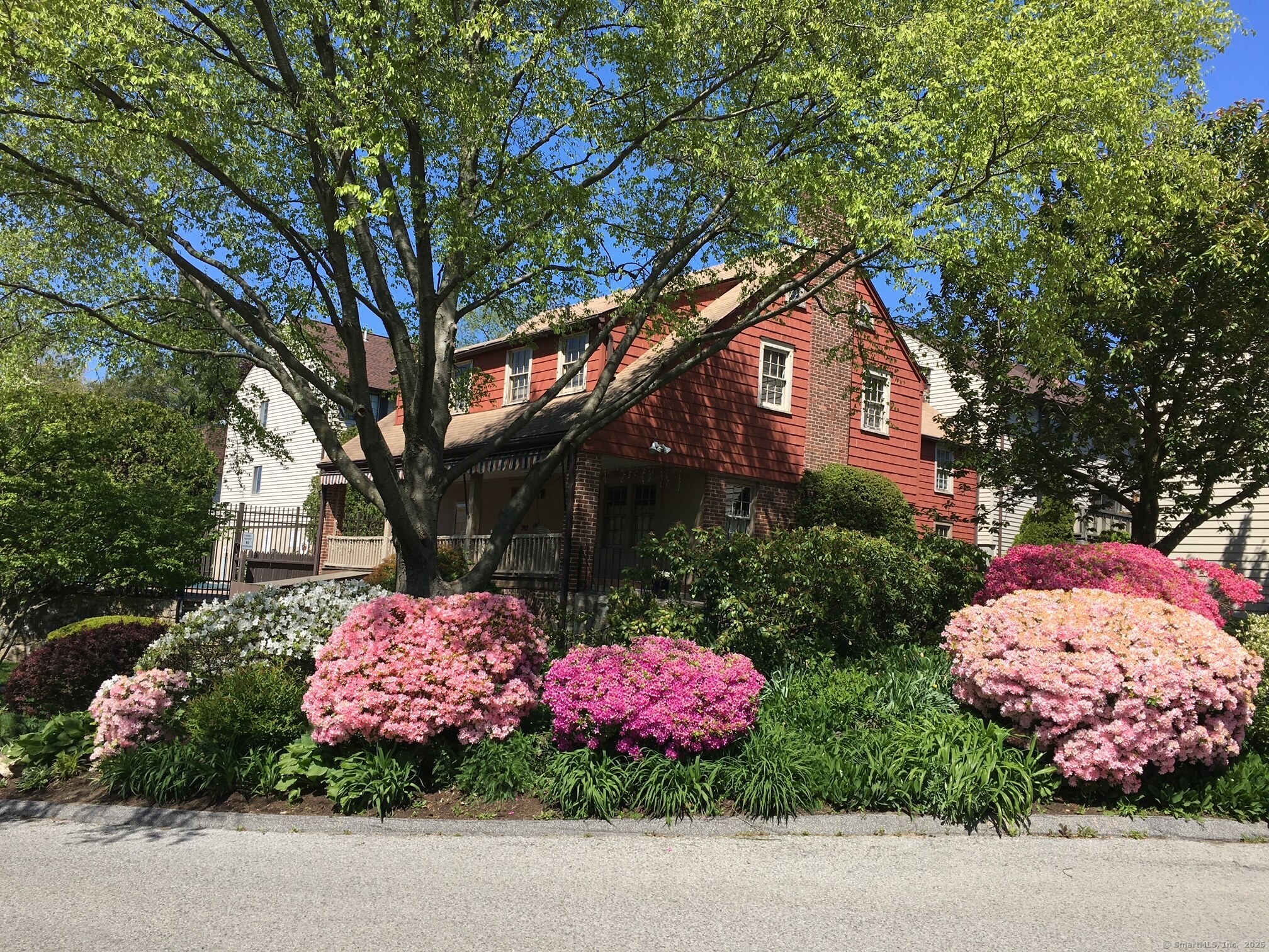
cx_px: 634
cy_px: 476
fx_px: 1063
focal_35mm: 29
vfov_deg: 48.2
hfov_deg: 61.7
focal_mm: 4.15
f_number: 2.2
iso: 25
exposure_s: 1/1183
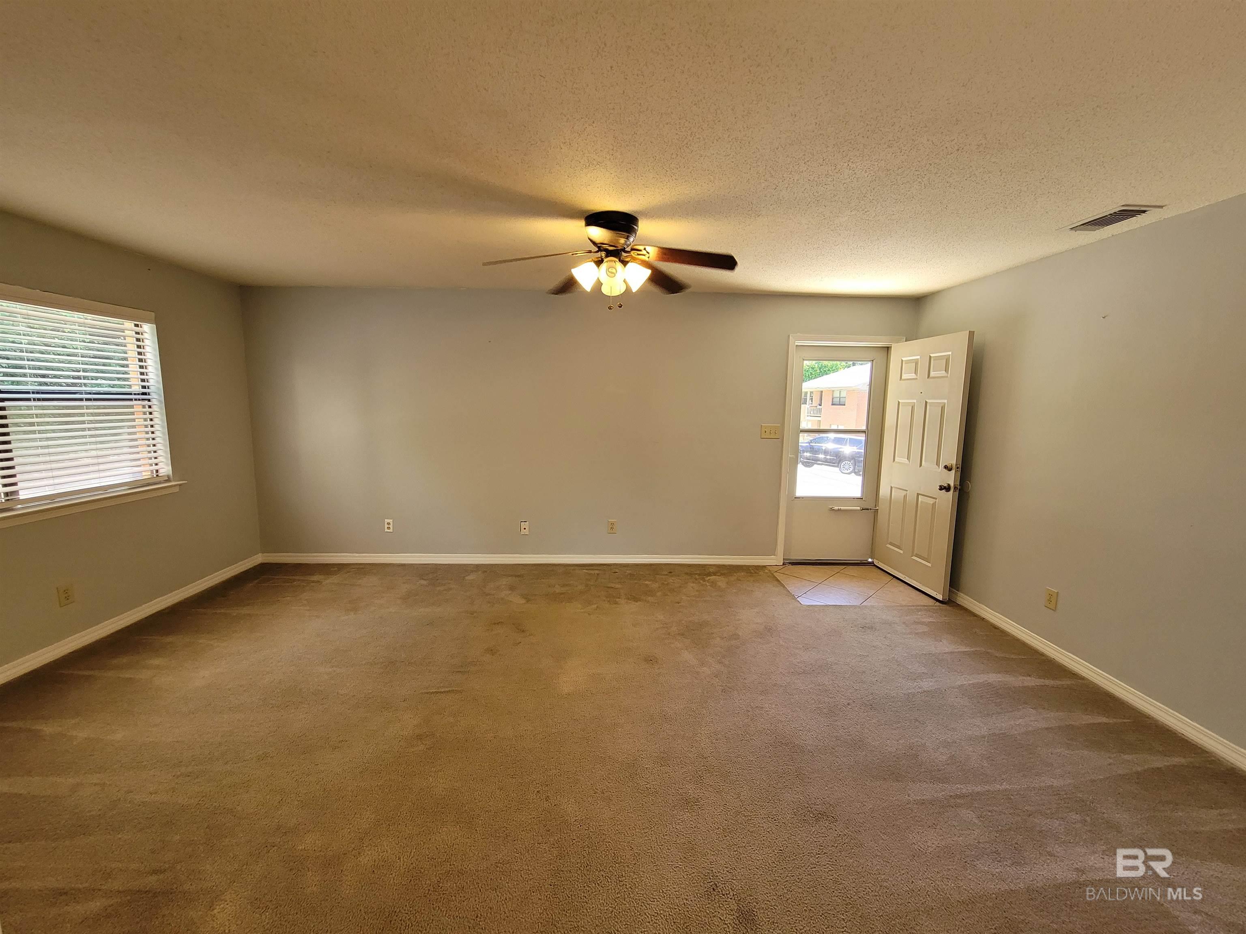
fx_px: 468
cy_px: 467
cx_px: 623
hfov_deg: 106.2
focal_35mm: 13
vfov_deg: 89.9
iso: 200
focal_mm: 2.2
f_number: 2.2
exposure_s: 1/60
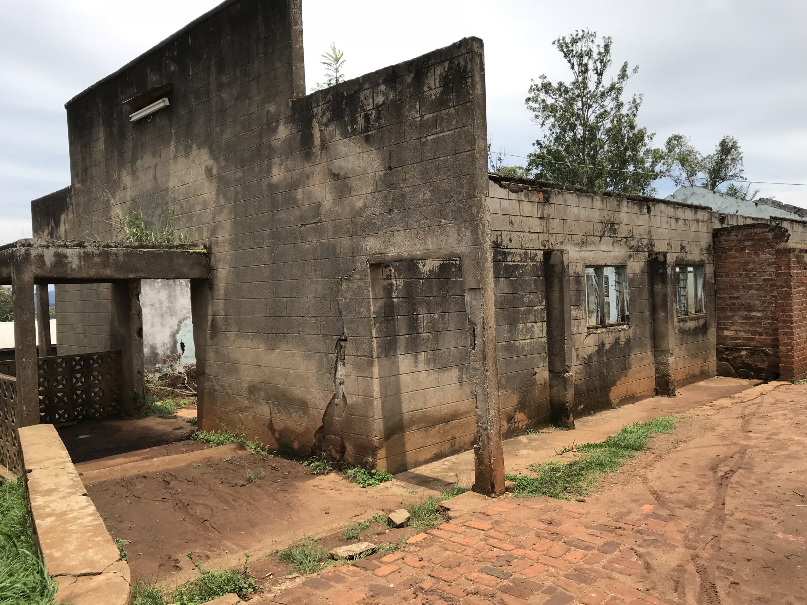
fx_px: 653
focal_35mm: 28
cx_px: 404
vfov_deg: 49.7
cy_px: 302
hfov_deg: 63.4
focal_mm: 3.99
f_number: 1.8
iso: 20
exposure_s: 1/1773
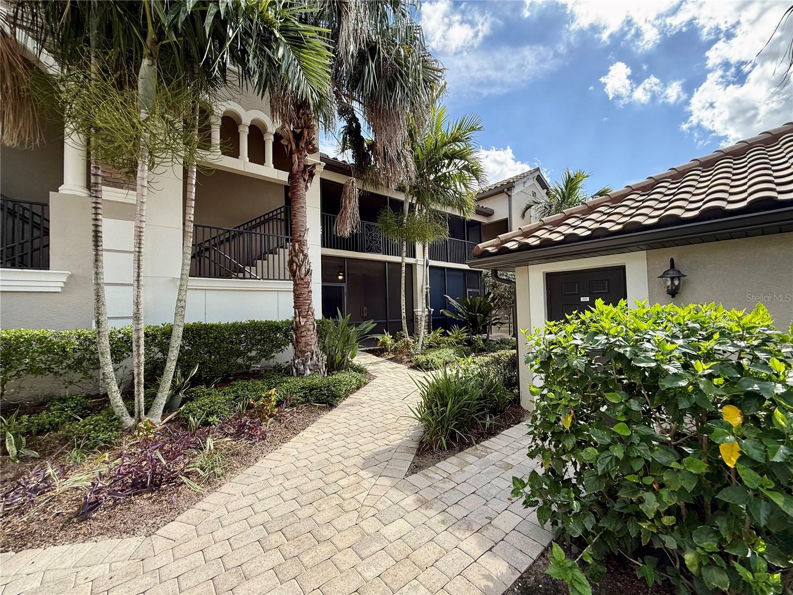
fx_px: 321
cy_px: 298
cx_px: 396
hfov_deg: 102.1
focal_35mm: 14
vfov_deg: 85.7
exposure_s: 1/479
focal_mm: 2.22
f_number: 2.2
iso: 50
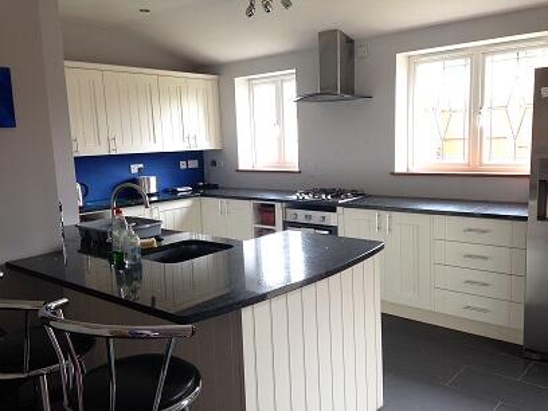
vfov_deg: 42.9
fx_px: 522
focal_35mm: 33
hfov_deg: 55.4
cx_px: 274
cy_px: 206
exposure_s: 1/20
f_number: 2.4
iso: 64
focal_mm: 4.12
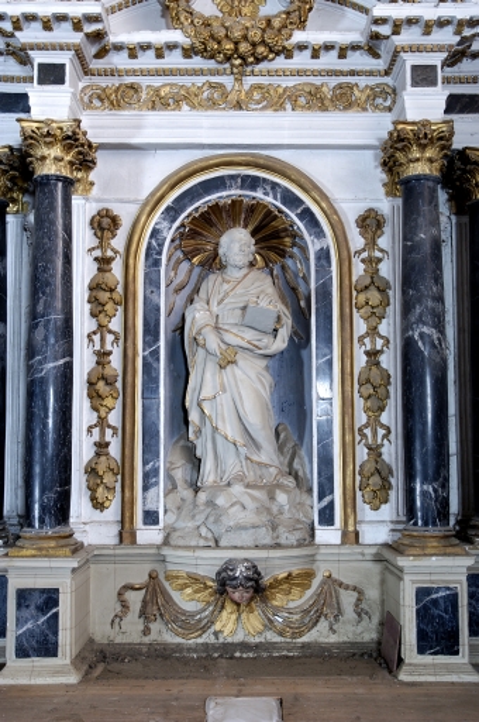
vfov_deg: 49.6
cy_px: 361
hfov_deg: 34.1
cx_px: 240
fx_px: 780
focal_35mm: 39
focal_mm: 26
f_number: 11
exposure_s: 1/1.3
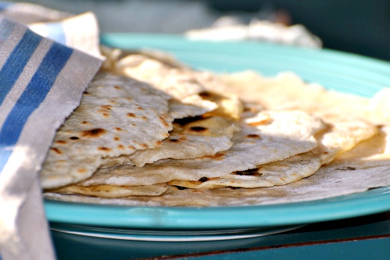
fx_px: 2925
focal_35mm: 270
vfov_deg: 5.1
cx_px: 195
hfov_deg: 7.6
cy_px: 130
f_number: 5
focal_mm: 180
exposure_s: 1/125
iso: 100
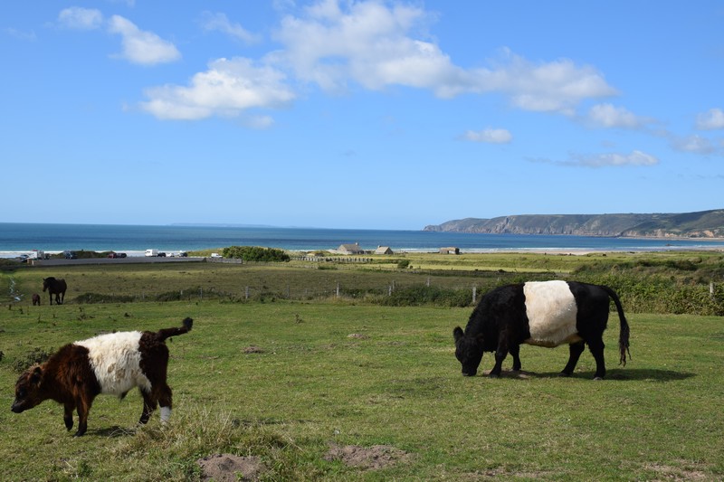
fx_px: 905
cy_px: 241
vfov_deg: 29.9
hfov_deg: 43.6
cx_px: 362
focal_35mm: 45
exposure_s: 1/400
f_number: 10
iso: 200
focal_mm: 30
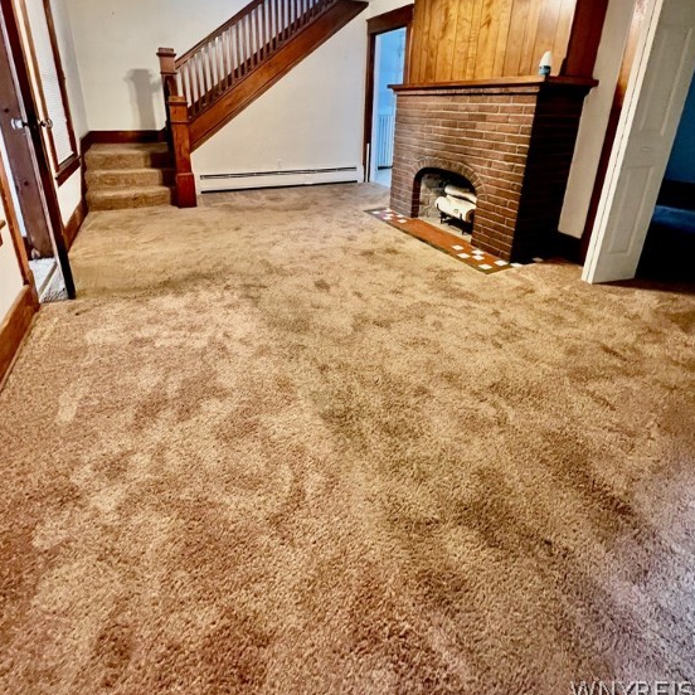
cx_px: 339
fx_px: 363
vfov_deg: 84.3
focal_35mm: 16
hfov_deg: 87.4
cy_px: 229
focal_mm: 1.57
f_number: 1.8
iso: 640
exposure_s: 1/60
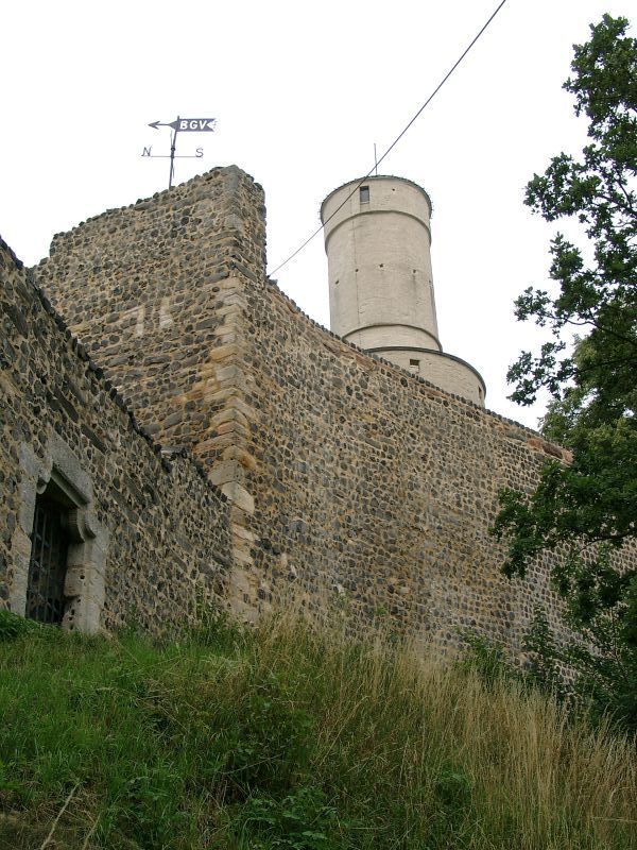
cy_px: 425
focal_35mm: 47
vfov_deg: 40.4
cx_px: 318
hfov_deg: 30.9
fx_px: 1153
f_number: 4
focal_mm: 9.82
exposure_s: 1/276
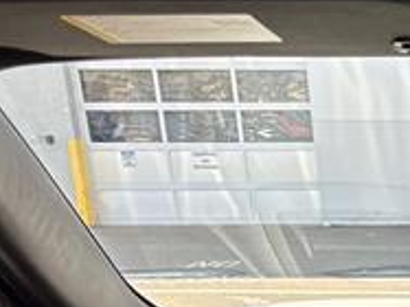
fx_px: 971
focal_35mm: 82
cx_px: 664
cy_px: 436
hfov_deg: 19.7
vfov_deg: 16.6
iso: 200
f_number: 1.78
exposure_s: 1/192
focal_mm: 6.76
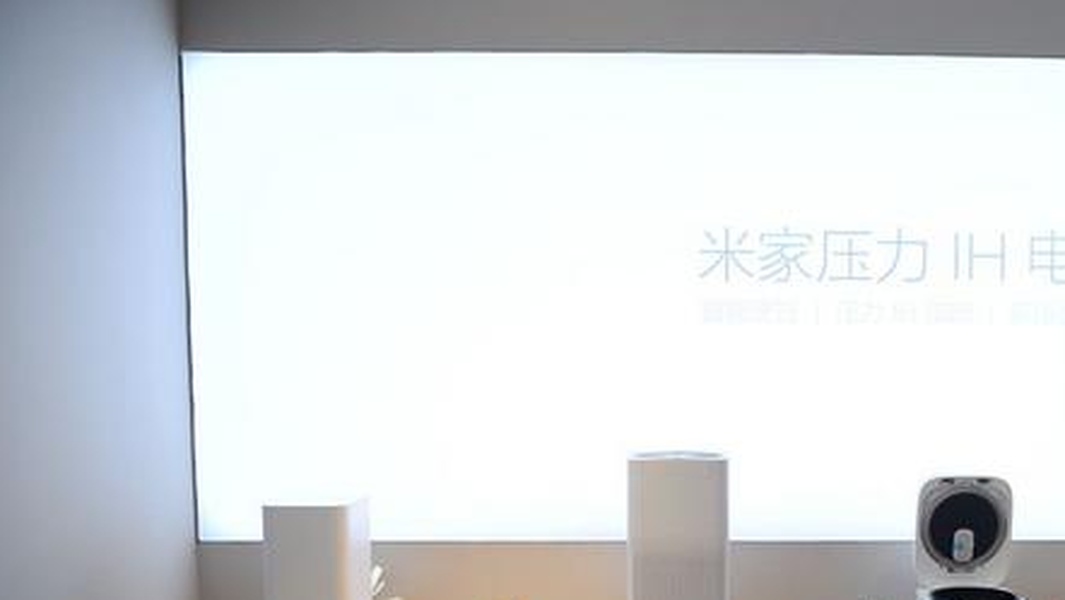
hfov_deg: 42.9
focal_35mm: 47
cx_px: 742
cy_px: 492
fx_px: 1328
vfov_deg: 25.0
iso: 500
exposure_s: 1/500
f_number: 2.8
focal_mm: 31
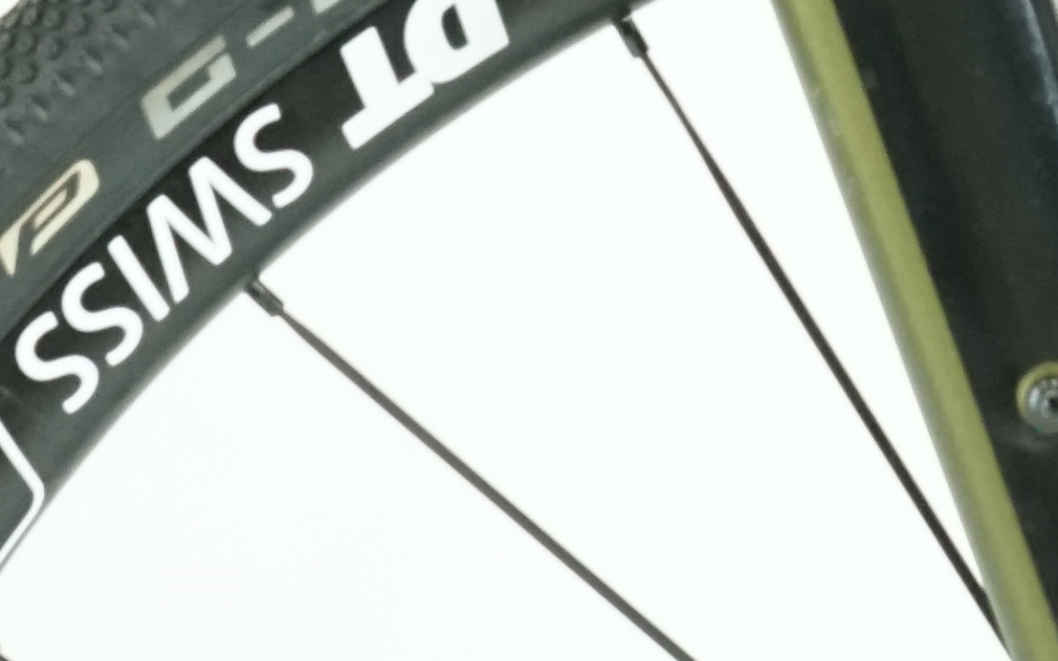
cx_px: 826
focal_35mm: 224
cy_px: -266
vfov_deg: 5.8
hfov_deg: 9.3
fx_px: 6458
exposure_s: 1/200
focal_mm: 37
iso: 2500
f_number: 5
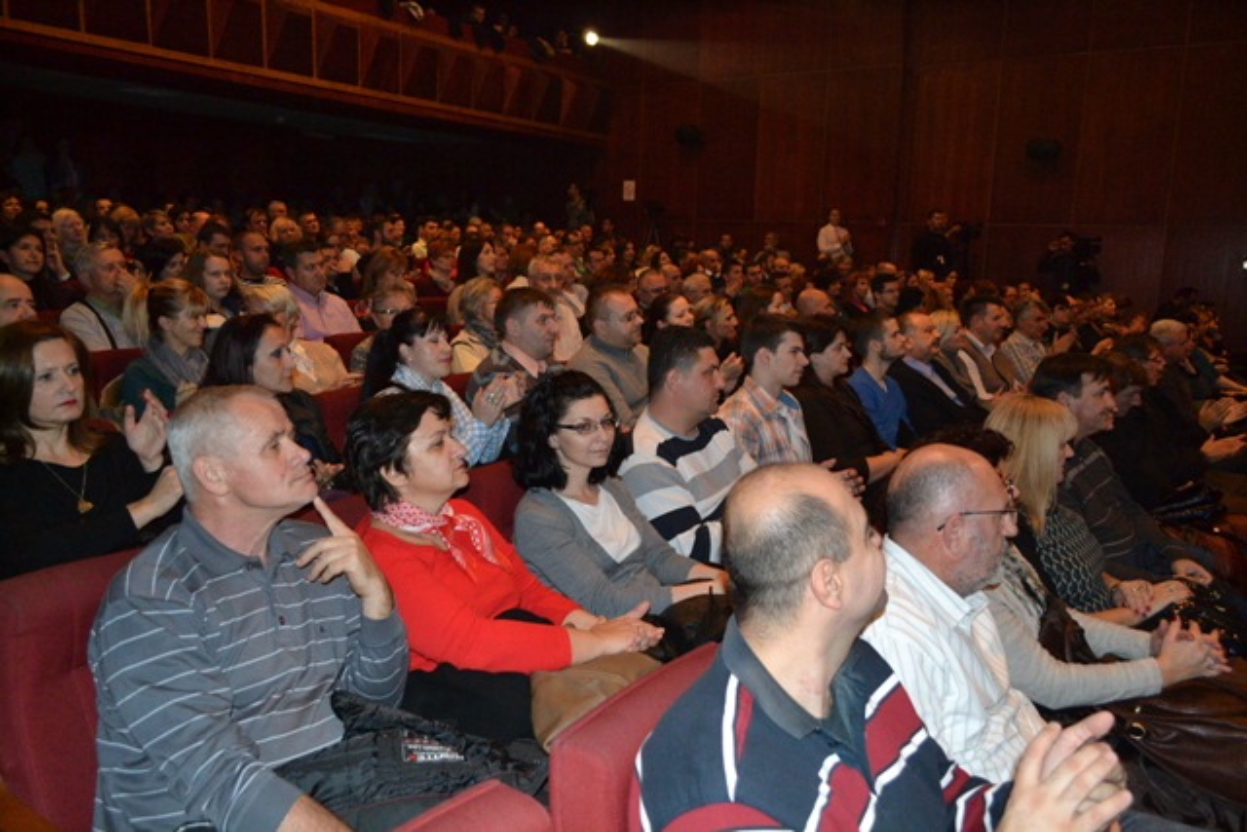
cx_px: 624
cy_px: 416
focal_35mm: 27
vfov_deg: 48.0
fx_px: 935
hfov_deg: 67.4
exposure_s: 1/60
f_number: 3.5
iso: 3200
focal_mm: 18
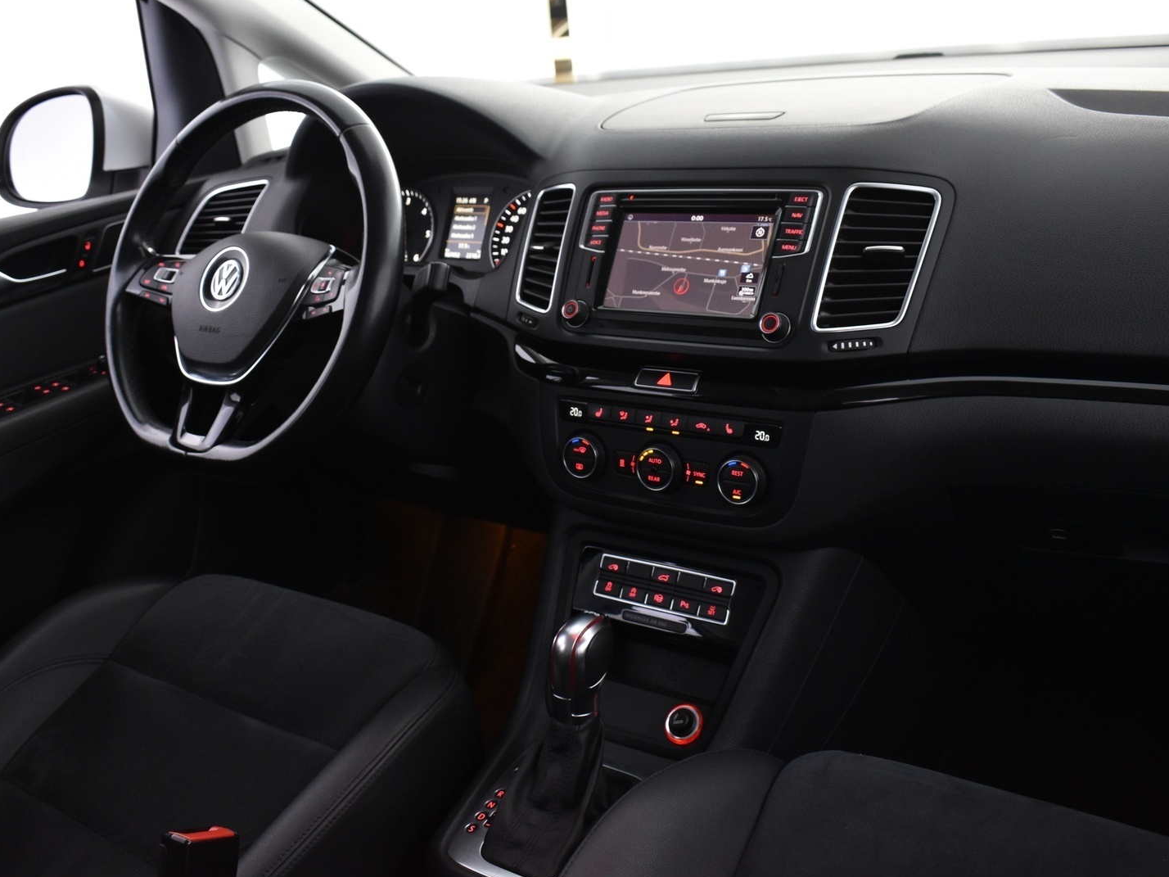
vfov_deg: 39.7
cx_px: 515
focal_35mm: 36
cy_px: 439
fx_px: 1216
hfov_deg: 51.2
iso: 1250
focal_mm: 22
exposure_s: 1/13
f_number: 5.6
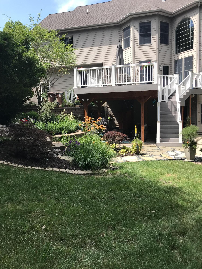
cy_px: 134
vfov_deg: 63.4
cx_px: 101
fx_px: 218
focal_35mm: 28
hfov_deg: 49.7
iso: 20
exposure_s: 1/833
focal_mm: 3.99
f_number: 1.8
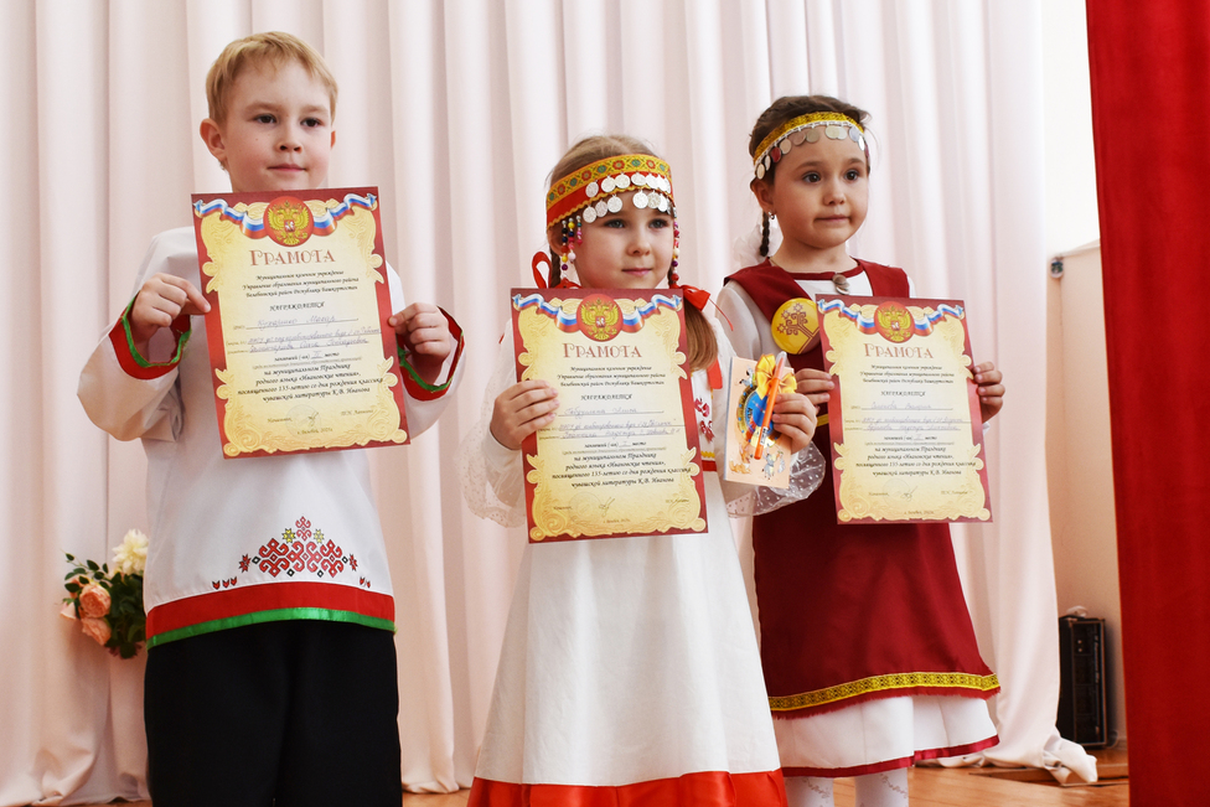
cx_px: 660
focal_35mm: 59
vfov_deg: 22.9
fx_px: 1983
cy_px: 547
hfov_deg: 33.9
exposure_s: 1/125
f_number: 5.6
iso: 400
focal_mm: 24
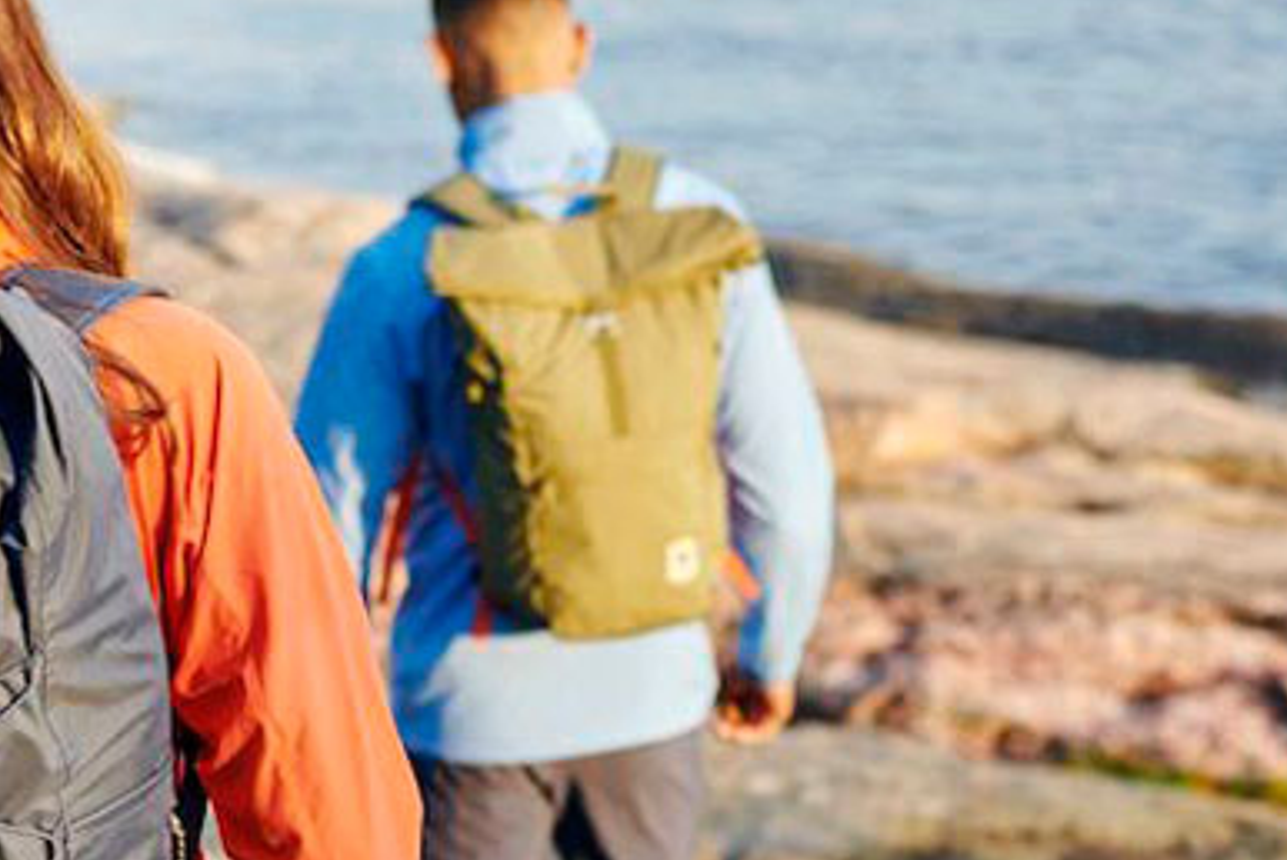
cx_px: 370
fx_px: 3792
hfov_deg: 19.2
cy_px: 698
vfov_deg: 12.9
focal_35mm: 106
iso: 125
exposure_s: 1/640
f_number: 3.2
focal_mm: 40
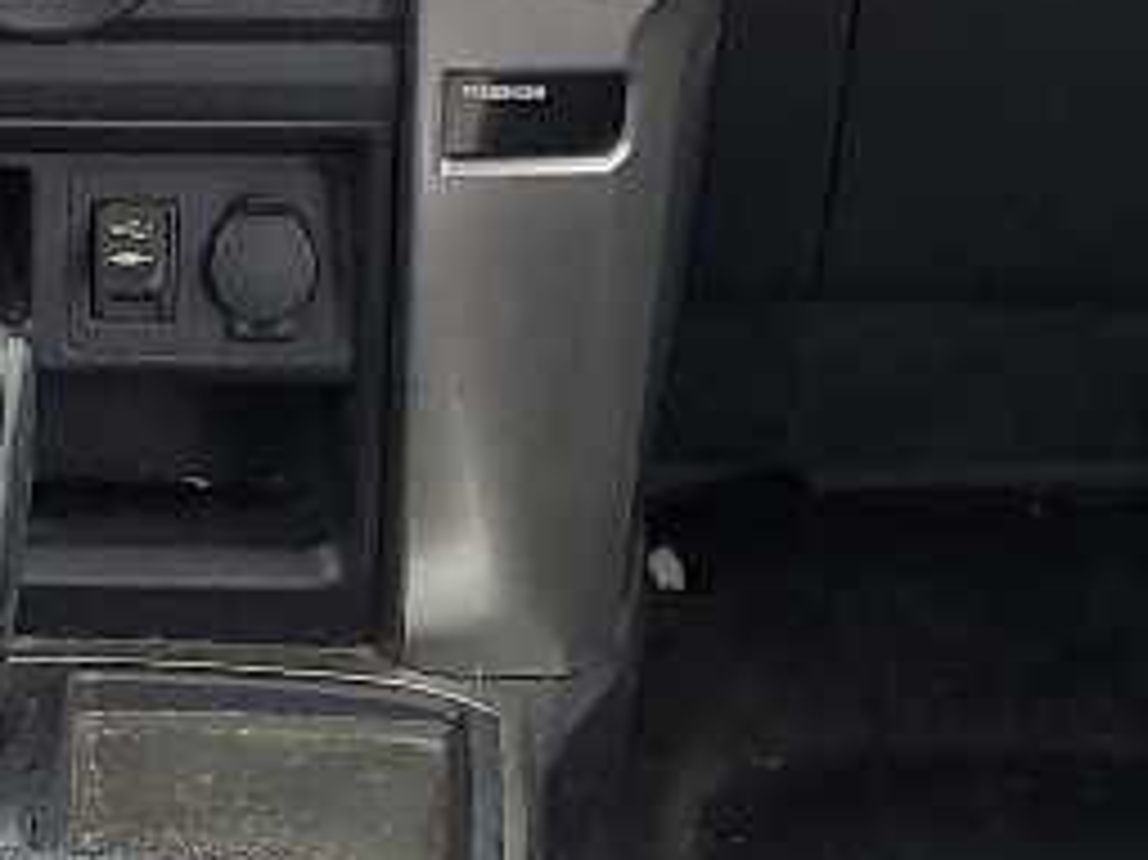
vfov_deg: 9.0
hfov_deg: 12.1
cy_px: 1022
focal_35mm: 163
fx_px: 5403
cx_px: 140
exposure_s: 1/200
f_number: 1.5
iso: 50
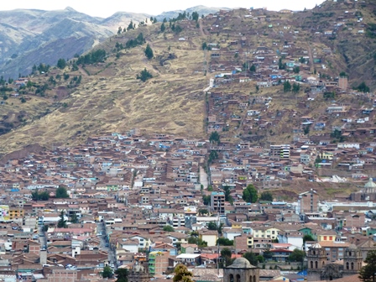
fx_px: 2324
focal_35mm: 214
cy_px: 141
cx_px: 188
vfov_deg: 6.9
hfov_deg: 9.2
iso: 160
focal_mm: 38.3
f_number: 5.5
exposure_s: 1/100
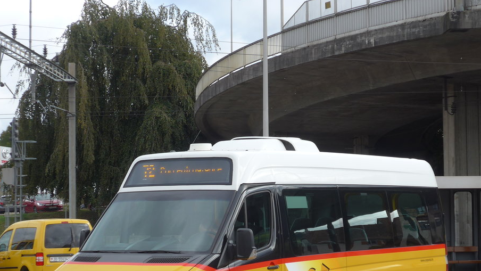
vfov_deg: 11.3
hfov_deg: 20.0
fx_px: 1365
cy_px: 195
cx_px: 246
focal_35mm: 107
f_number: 4.2
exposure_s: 1/320
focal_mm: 15
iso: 80
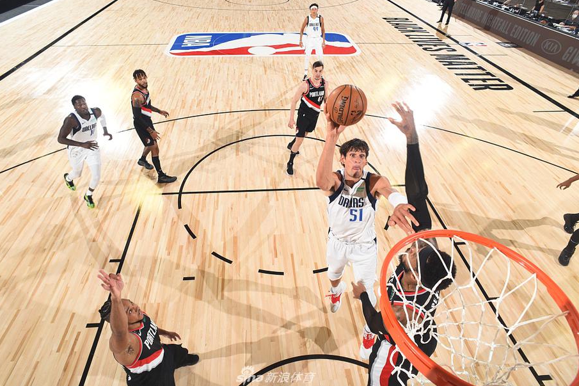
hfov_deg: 81.2
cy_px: 189
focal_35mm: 21
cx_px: 280
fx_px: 338
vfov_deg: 59.5
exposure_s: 1/250
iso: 400
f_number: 7.1
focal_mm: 20
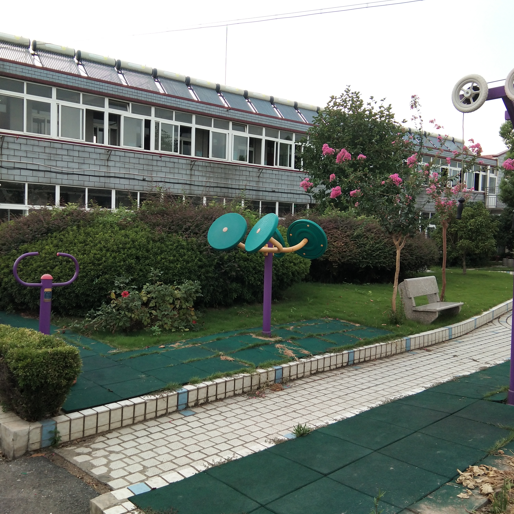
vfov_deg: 43.9
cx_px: 229
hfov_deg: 43.8
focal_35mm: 38
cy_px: 254
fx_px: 638
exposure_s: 1/100
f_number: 2.2
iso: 64
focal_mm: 3.69
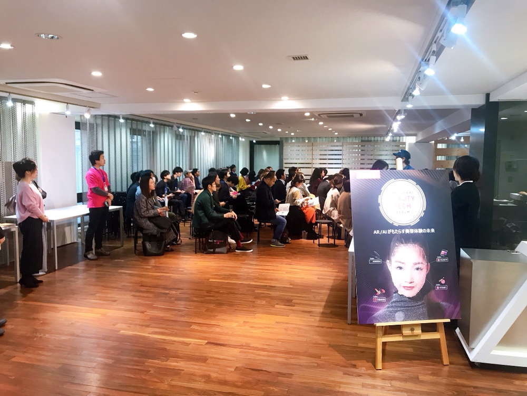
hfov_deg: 63.4
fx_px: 426
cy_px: 198
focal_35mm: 28
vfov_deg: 49.7
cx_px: 264
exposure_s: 1/17
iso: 40
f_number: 1.8
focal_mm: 3.99
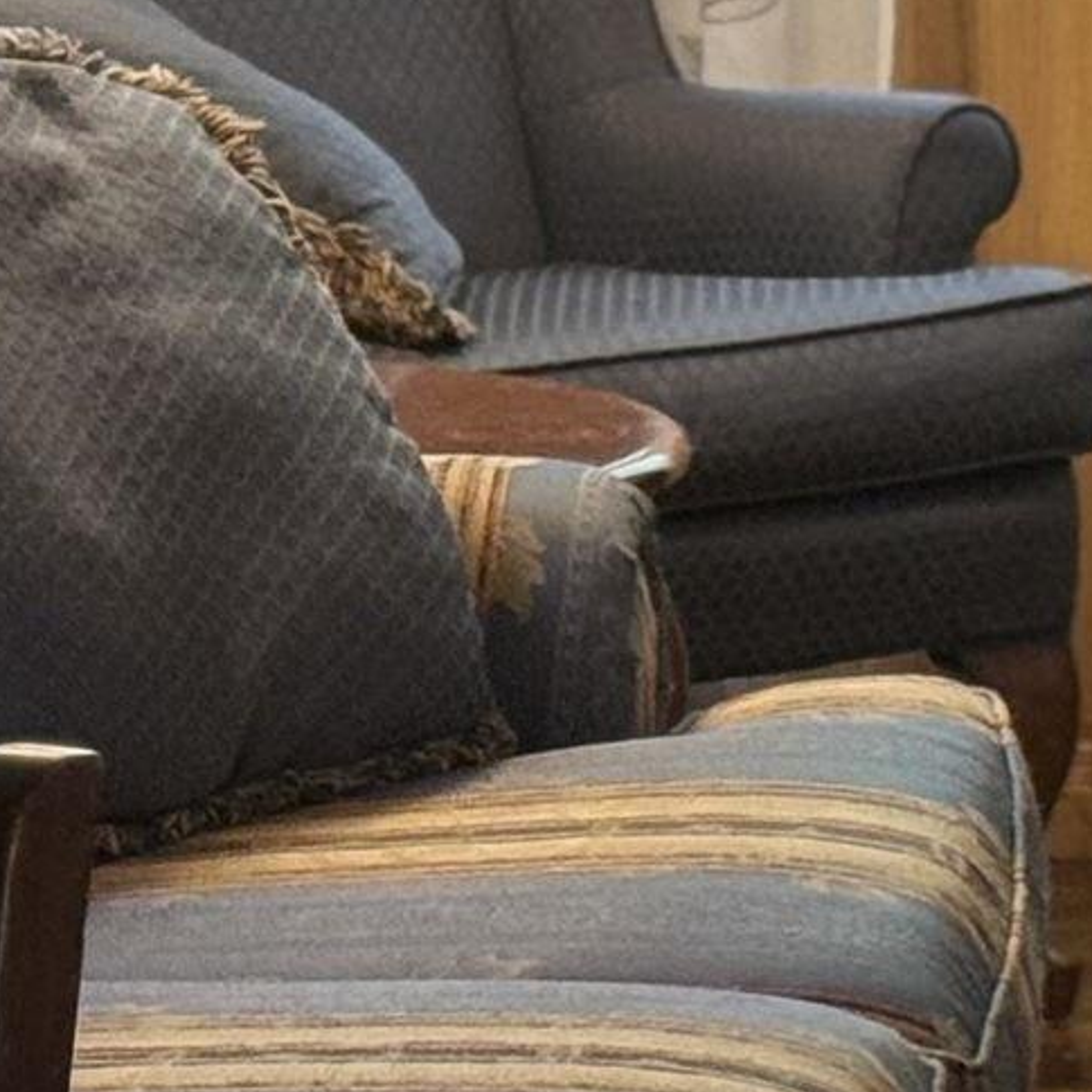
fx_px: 9601
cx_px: 169
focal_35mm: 269
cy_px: 417
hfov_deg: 6.5
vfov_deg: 6.5
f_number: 1.78
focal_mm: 6.76
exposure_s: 1/40
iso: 250
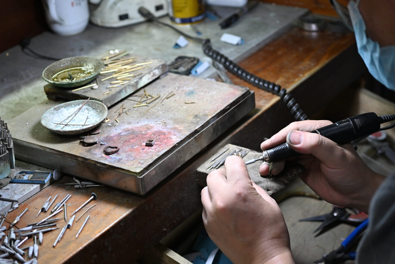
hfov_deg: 39.6
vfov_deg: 27.0
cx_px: 198
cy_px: 132
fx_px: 549
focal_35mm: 50
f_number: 3
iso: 400
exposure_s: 1/125
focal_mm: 50
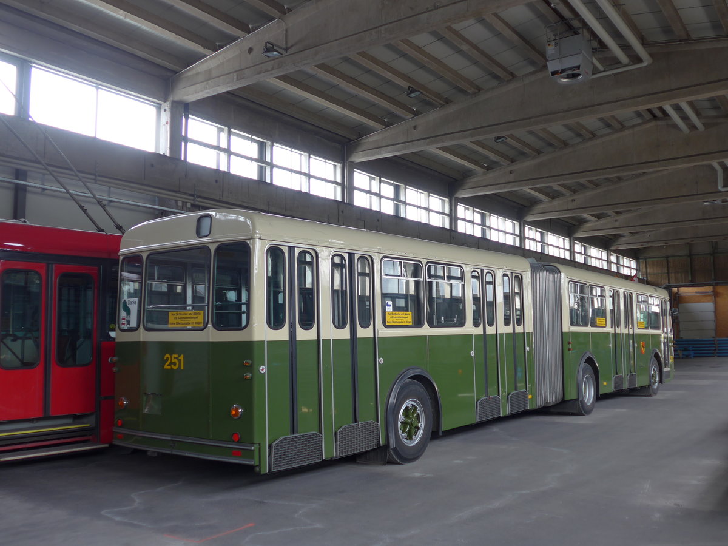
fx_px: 715
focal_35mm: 34
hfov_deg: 54.0
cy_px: 273
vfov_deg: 41.8
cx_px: 364
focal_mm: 7
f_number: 2.3
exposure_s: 1/80
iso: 80
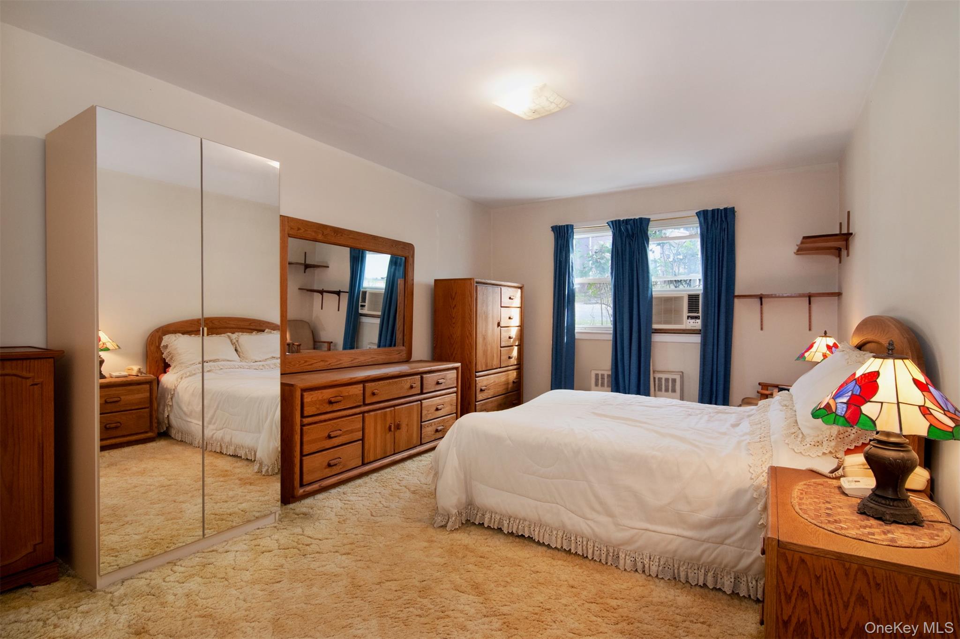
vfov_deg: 72.0
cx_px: 480
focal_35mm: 16
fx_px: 440
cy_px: 320
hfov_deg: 95.0
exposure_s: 1/25
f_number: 8
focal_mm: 11
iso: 800
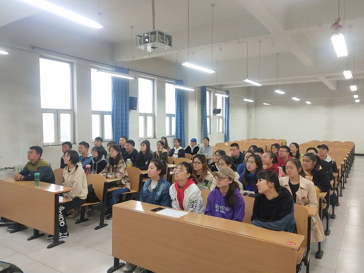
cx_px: 182
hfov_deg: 60.0
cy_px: 136
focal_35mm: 30
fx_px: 315
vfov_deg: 46.8
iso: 196
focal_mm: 3.95
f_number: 1.8
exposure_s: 1/50
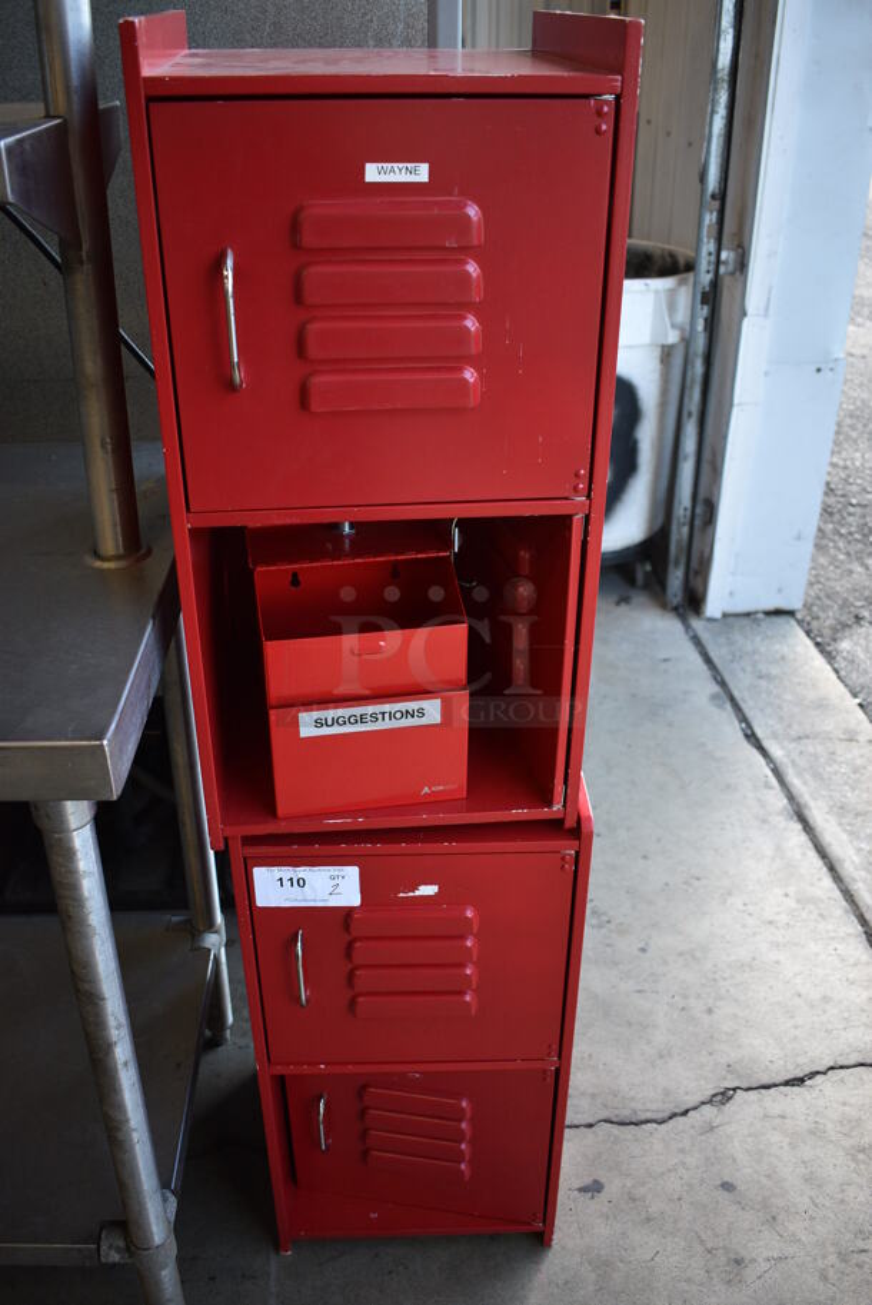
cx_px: 436
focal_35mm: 32
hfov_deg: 41.8
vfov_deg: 59.5
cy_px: 652
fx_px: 1143
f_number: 3.8
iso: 720
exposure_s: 1/250
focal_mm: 21
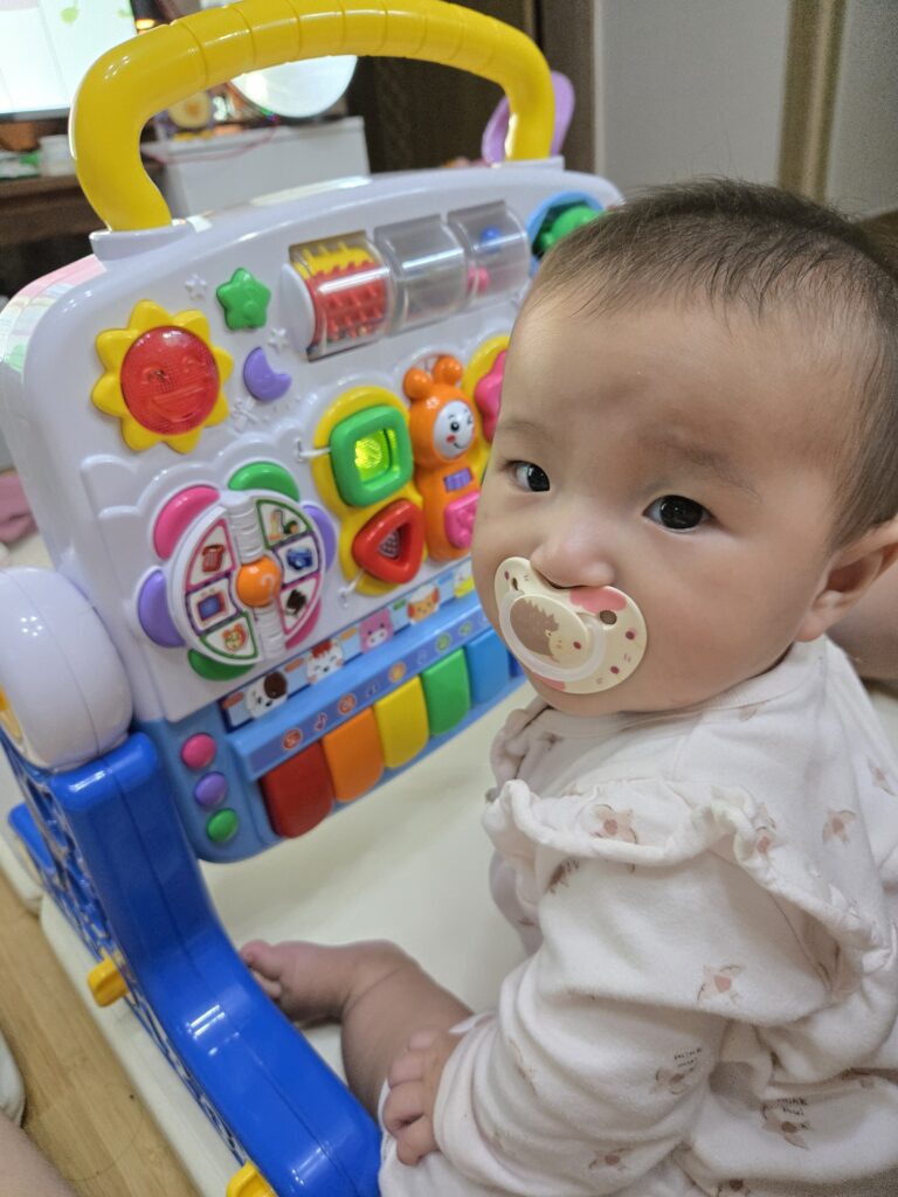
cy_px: 598
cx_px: 449
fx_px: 796
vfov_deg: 73.9
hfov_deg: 58.9
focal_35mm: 23
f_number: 1.8
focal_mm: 5.4
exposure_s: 1/120
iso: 800
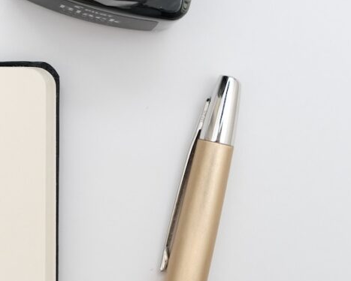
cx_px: -1
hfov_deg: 25.1
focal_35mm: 72
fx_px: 748
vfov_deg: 20.9
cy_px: 38
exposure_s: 1/60
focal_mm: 23
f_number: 5.6
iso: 1250
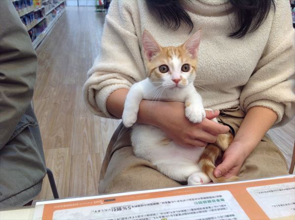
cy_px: 110
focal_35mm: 35
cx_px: 148
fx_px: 298
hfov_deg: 52.7
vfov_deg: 40.6
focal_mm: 4.28
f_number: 2.4
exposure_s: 1/60
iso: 64
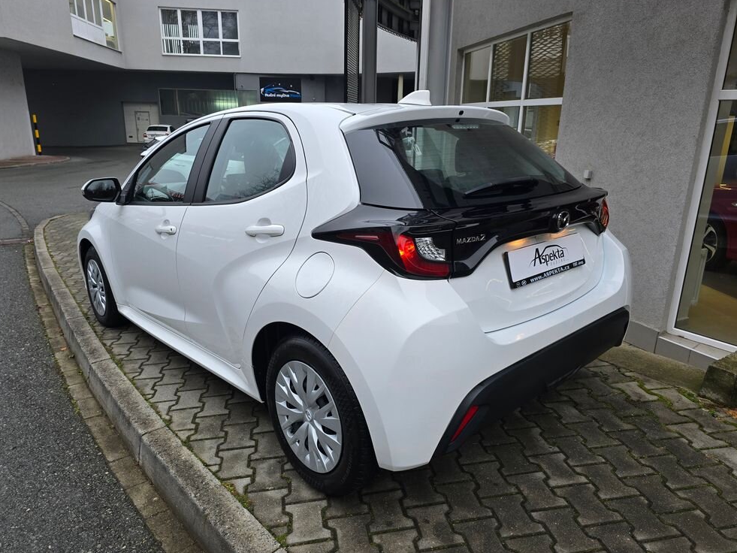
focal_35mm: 24
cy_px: 267
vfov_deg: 56.8
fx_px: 511
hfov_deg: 71.6
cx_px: 358
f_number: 1.7
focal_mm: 6.3
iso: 64
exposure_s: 1/180
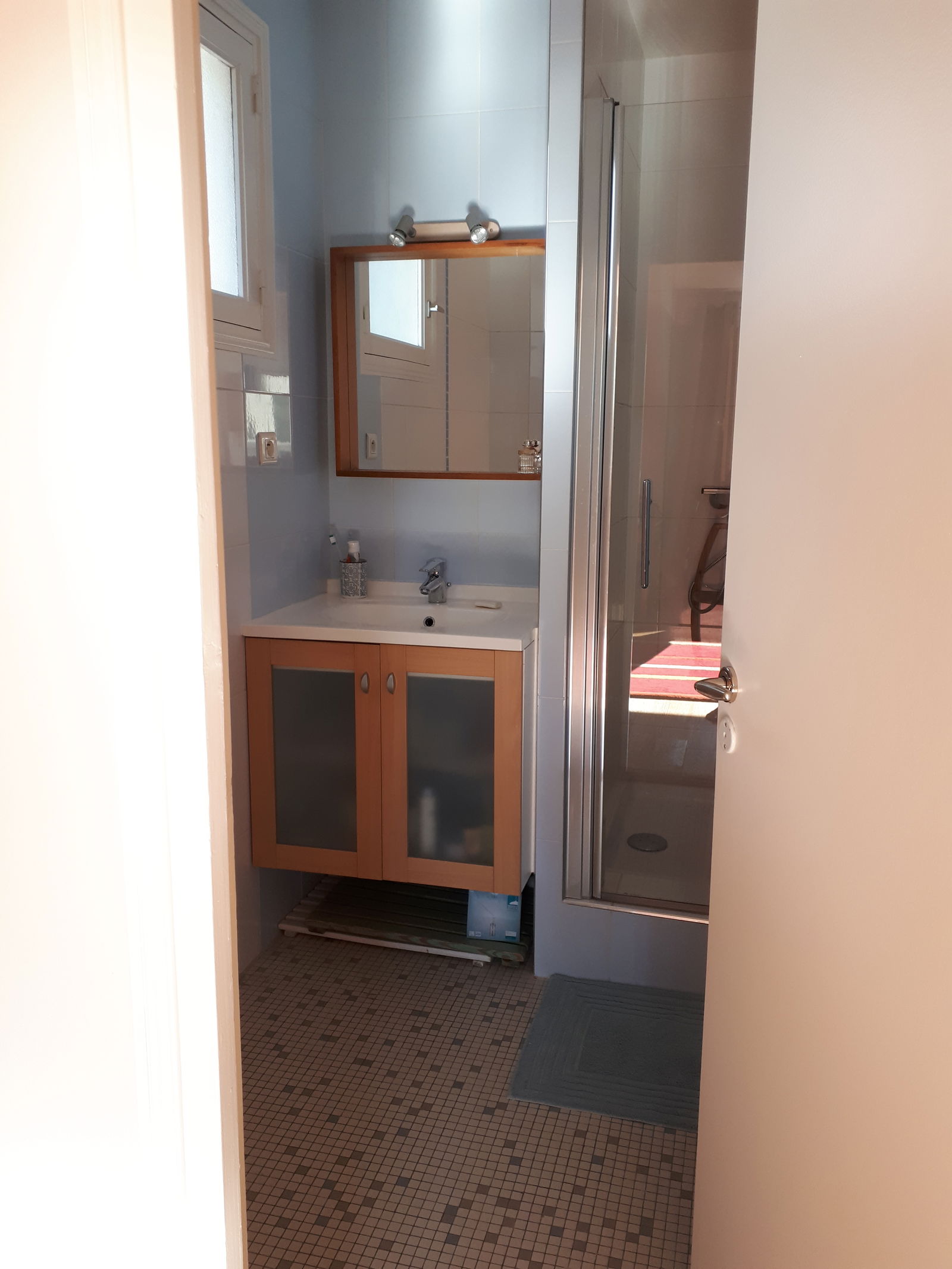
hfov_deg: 51.4
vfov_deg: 65.3
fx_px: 990
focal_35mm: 27
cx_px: 476
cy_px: 634
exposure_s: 1/100
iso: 80
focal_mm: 3.6
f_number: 1.9
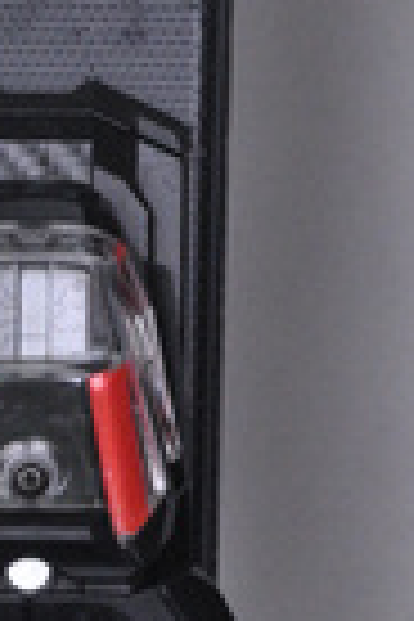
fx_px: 8859
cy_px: -176
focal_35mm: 514
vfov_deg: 4.0
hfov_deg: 2.7
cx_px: 353
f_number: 9.5
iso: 3200
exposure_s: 1/125
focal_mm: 105
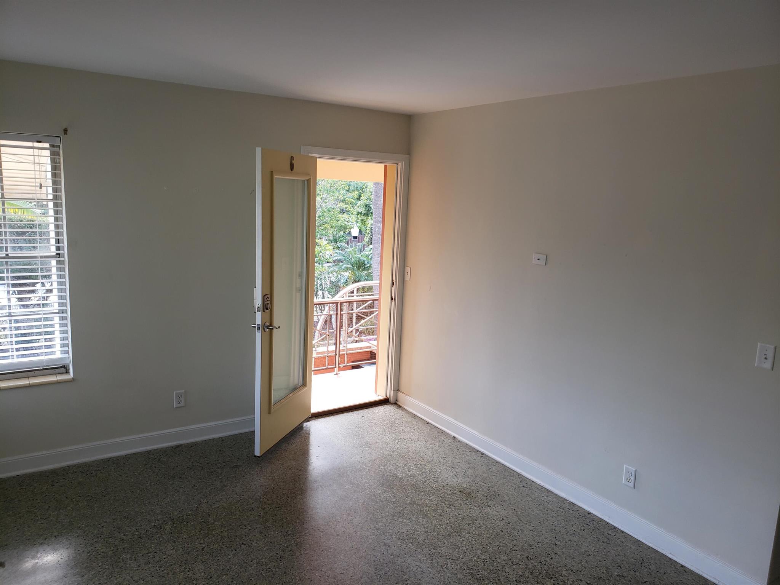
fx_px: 586
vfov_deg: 53.1
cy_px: 292
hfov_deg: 67.3
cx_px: 390
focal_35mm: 26
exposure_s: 1/100
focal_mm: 4.3
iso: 64
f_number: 2.4
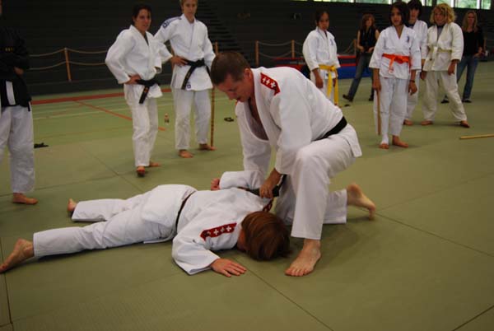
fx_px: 412
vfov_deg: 43.7
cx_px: 247
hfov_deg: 61.9
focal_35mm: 30
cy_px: 166
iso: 200
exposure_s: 1/50
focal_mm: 20
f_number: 3.8
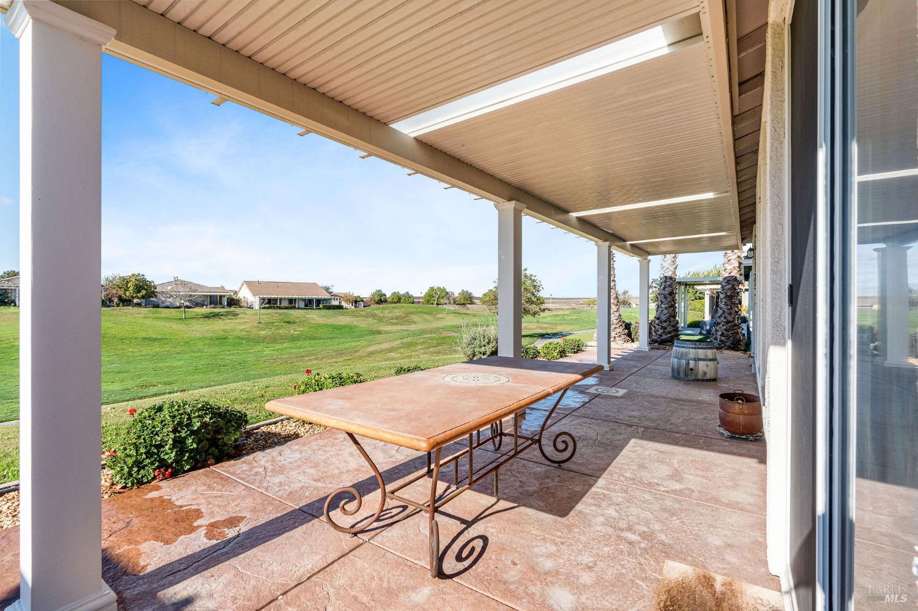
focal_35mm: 16
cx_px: 459
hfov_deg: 96.8
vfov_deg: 73.7
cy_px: 306
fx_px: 408
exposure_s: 1/320
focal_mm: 16
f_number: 10
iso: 640
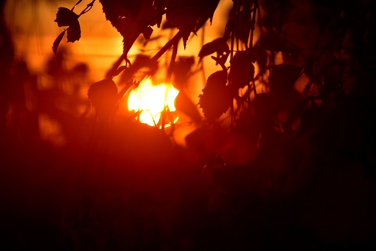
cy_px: 126
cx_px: 188
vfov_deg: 6.5
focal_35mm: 210
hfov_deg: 9.8
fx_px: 2193
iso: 200
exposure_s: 1/1250
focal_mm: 140
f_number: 5.6
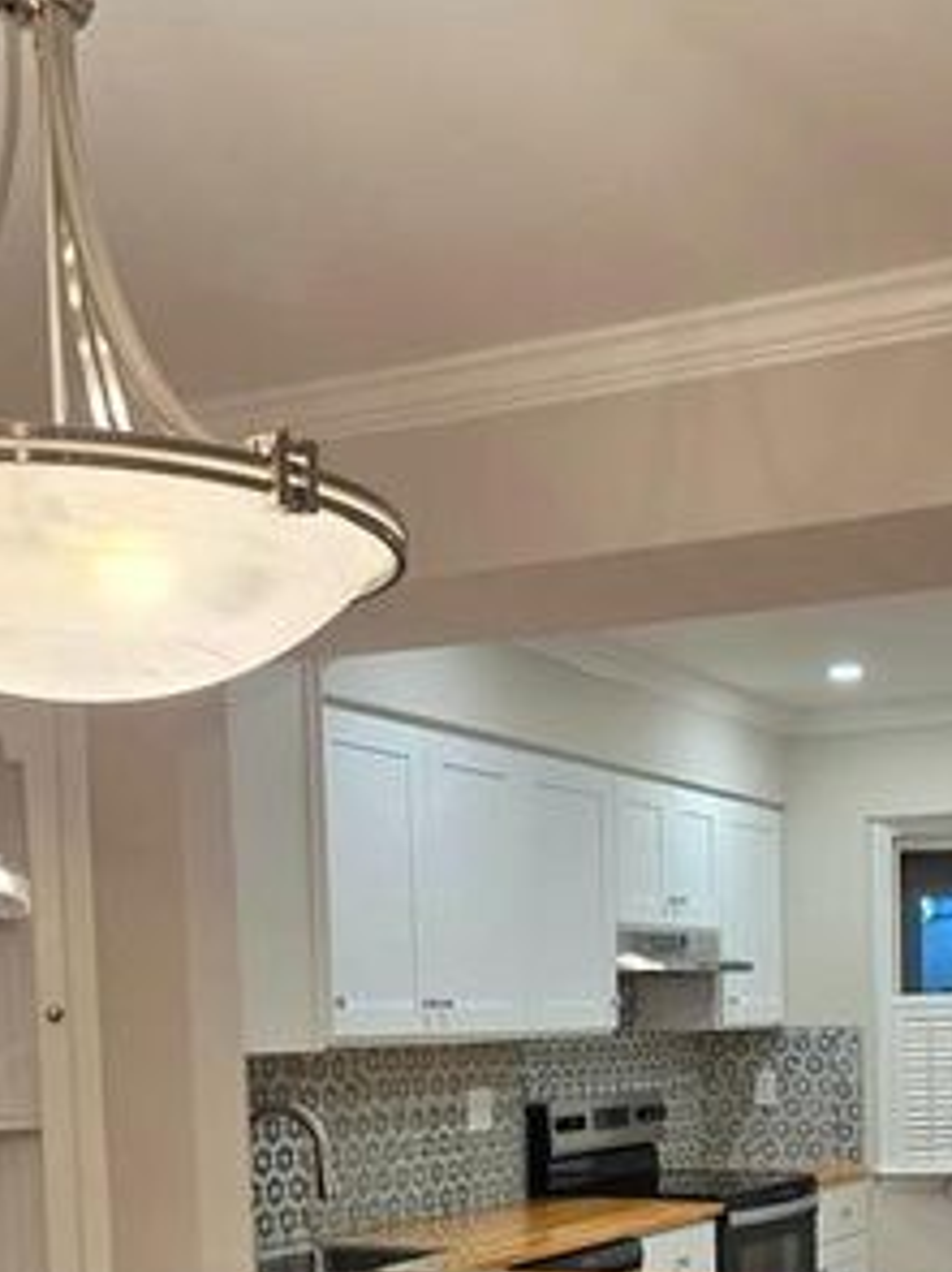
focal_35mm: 52
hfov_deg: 27.7
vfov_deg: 34.4
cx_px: 694
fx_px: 1908
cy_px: 1188
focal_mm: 6.3
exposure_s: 1/120
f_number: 1.7
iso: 160
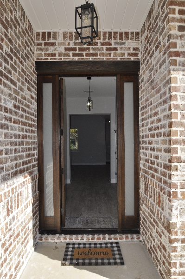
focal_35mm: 22
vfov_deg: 77.4
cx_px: 92
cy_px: 140
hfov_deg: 56.1
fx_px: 174
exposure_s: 1/200
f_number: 11
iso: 200
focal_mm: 15
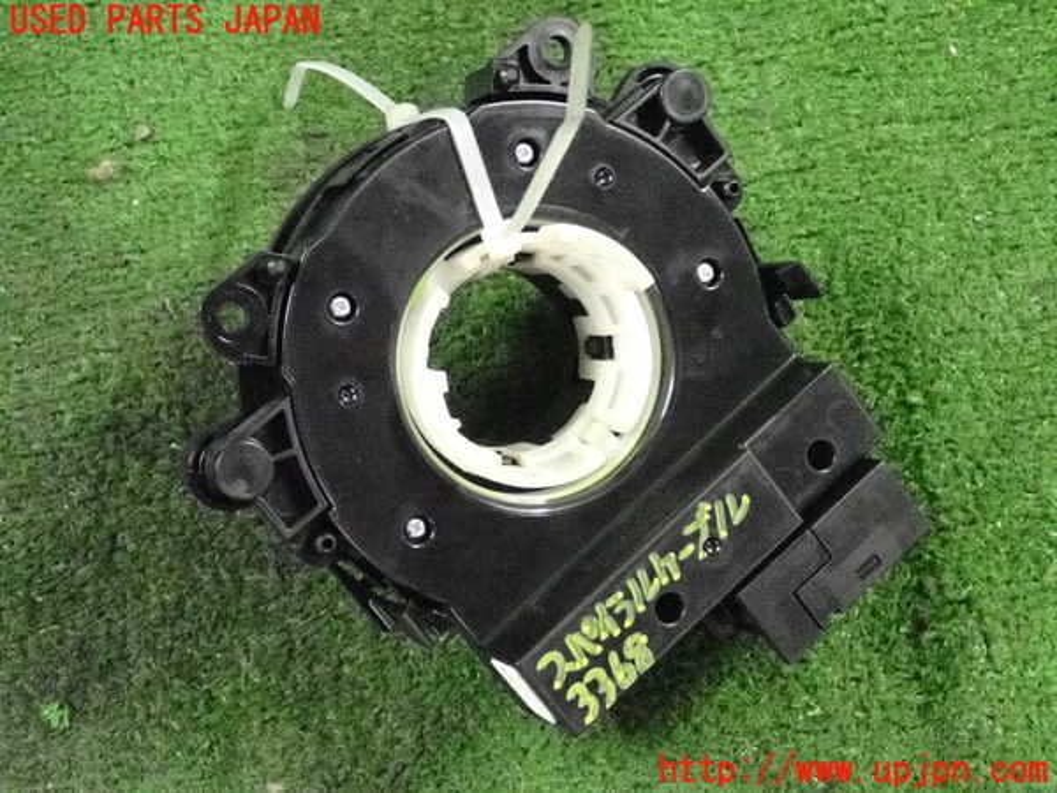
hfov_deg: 33.2
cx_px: 528
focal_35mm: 58
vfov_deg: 25.2
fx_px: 1771
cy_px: 396
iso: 8000
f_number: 3.5
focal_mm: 10.35
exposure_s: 1/125
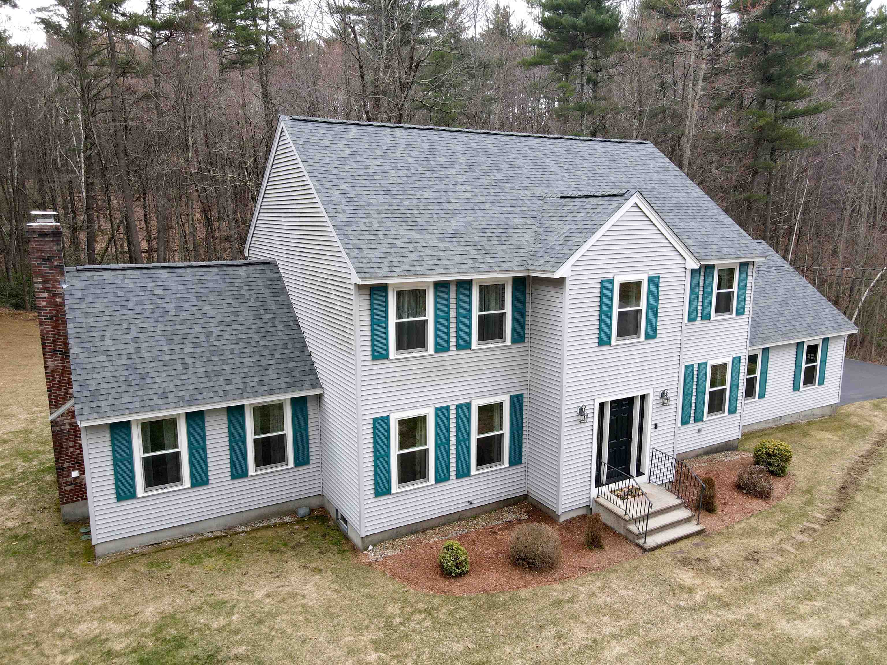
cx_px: 444
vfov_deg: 56.8
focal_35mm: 24
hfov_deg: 71.6
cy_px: 332
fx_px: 615
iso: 100
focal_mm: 4.5
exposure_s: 1/125
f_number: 2.8
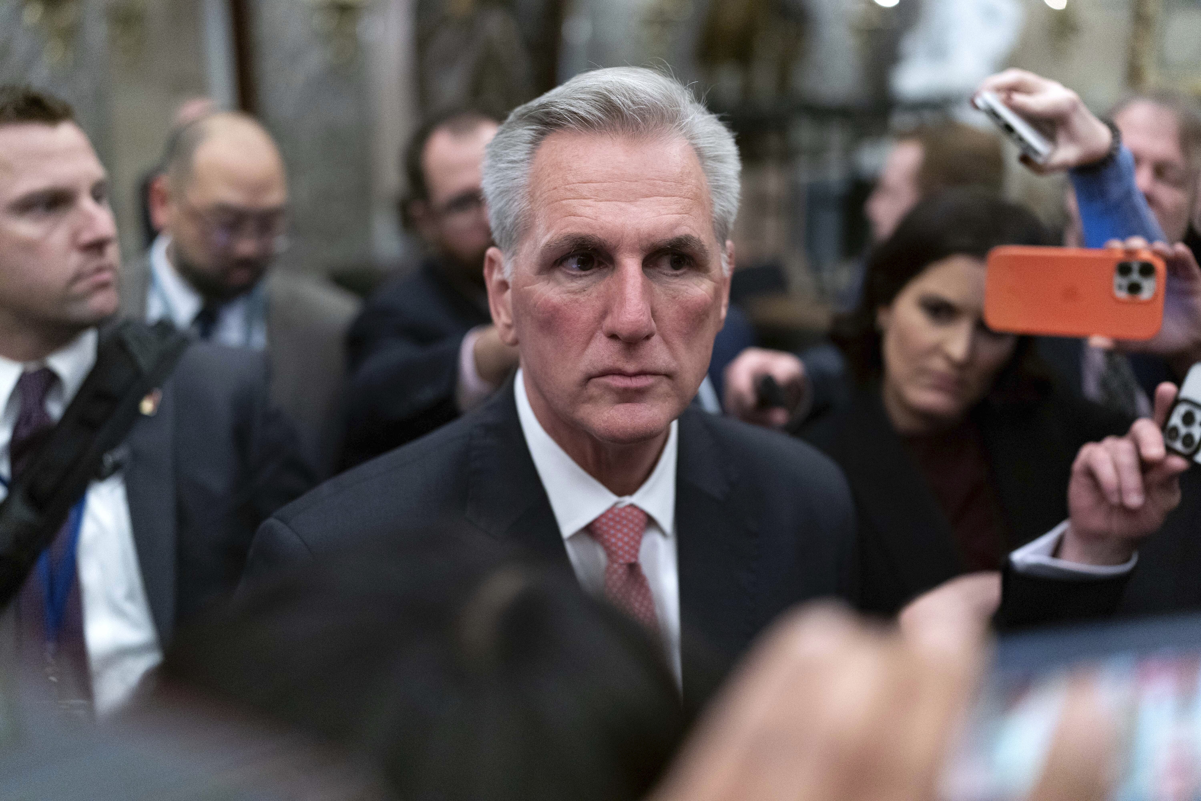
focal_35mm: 35
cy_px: 400
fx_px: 1168
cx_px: 600
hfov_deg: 54.4
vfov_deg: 37.9
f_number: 1.4
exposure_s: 1/320
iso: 2500
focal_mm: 35
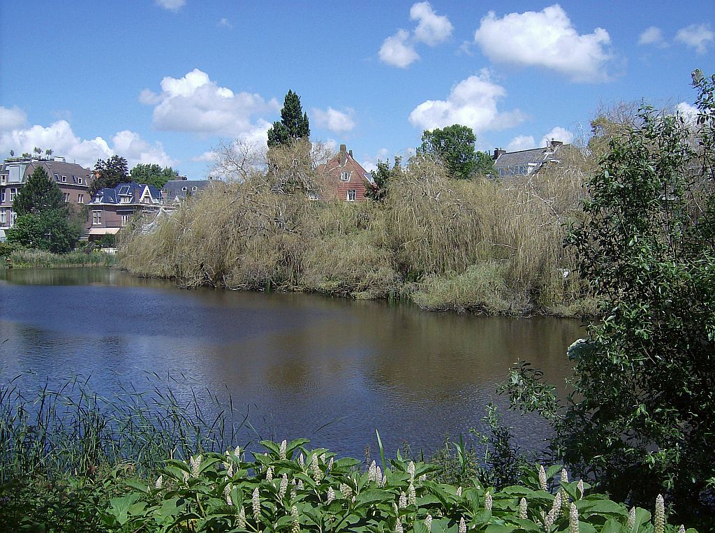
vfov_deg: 39.5
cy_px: 266
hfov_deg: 51.5
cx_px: 358
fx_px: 742
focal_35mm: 36
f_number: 4.7
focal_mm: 6
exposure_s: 1/833
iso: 100
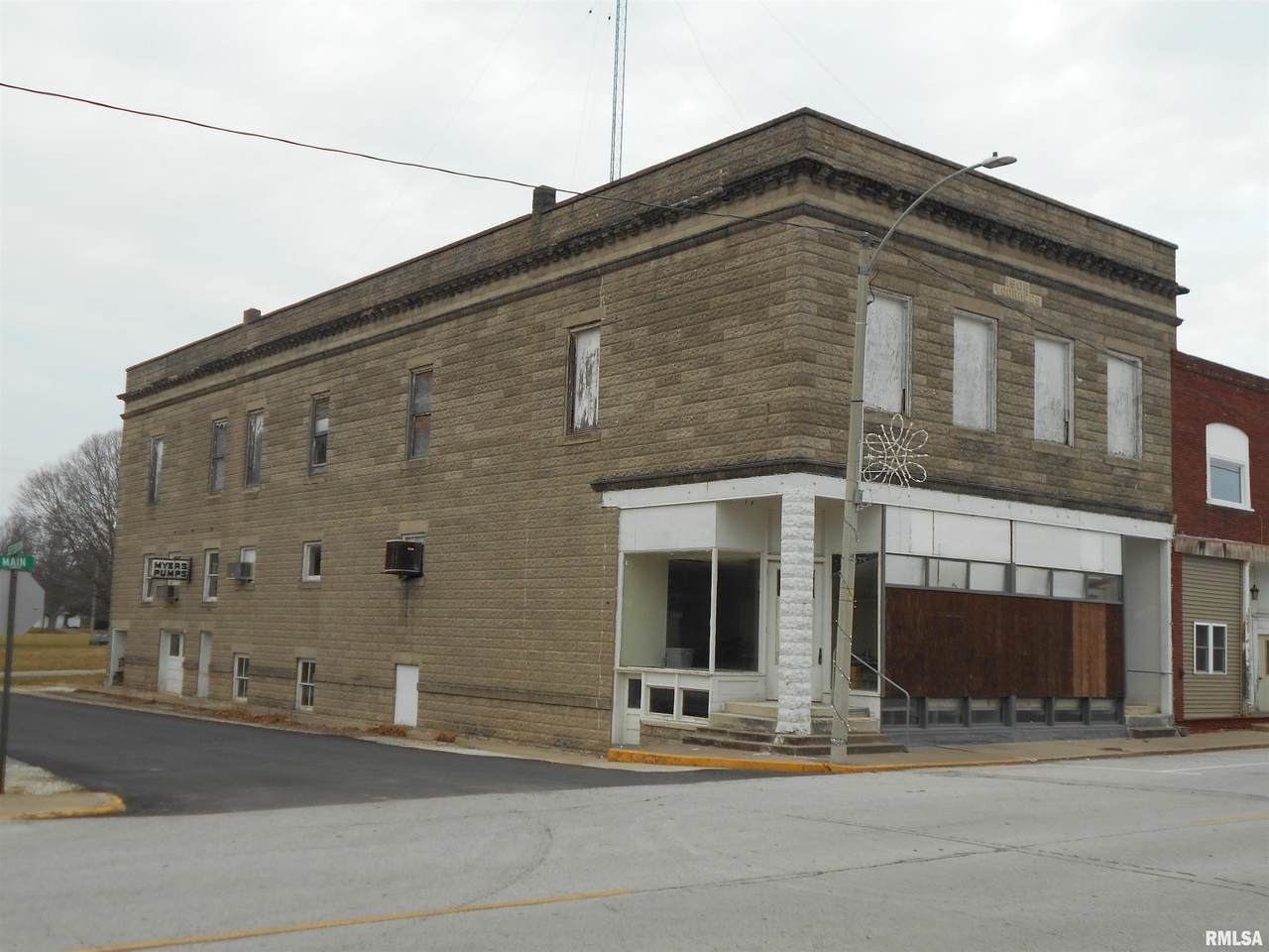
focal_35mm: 37
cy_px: 476
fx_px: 1356
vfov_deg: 38.7
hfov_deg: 50.1
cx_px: 634
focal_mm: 6.7
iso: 80
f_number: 3.9
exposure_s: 1/250
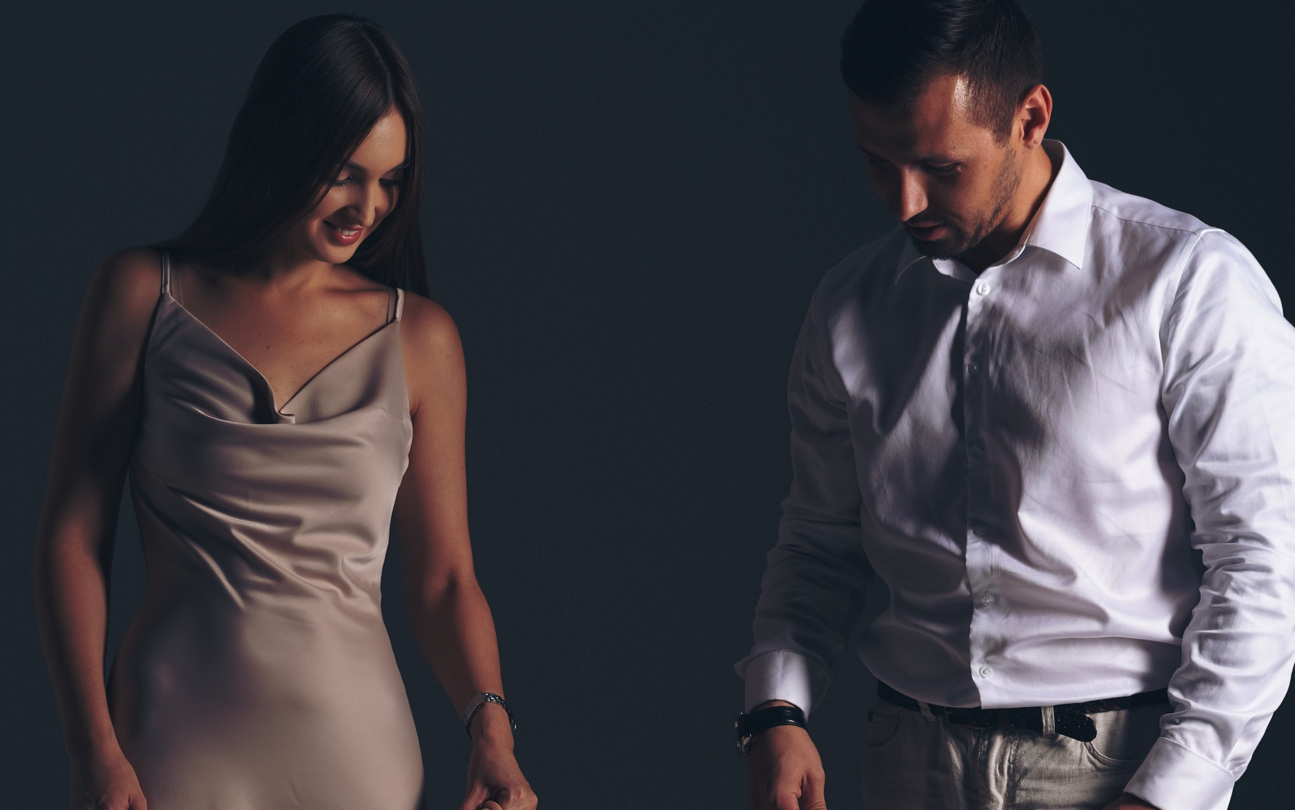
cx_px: 649
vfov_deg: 16.3
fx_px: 2753
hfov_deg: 26.5
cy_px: 862
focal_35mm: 78
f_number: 5.6
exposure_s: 1/125
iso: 100
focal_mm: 50
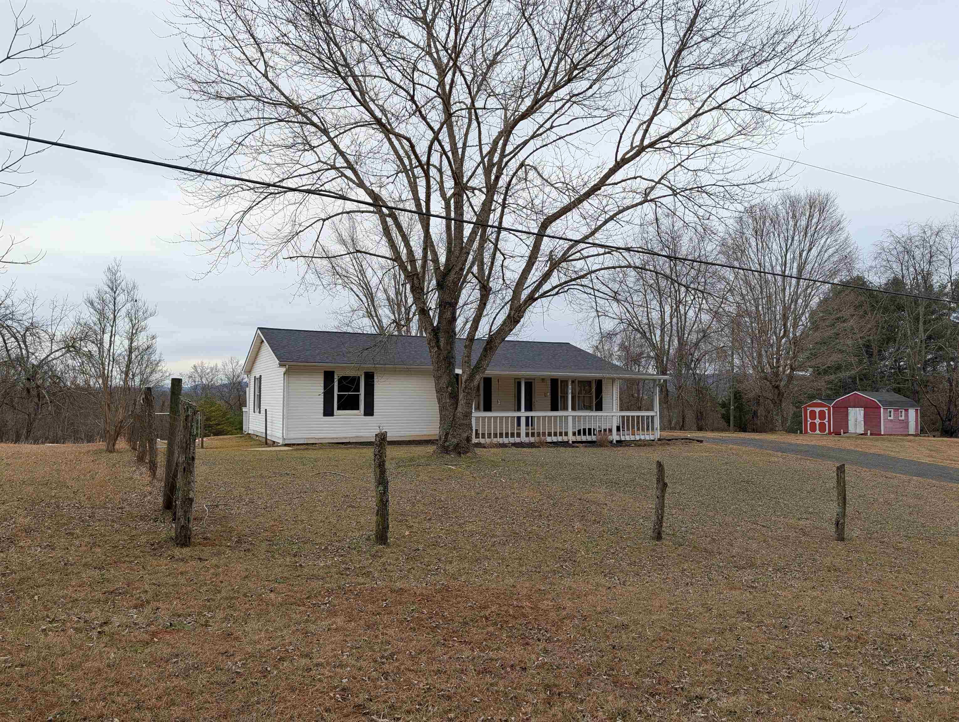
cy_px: 361
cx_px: 480
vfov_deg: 56.9
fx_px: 666
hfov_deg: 71.5
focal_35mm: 24
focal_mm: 6.9
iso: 19
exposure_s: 1/499
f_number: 1.68
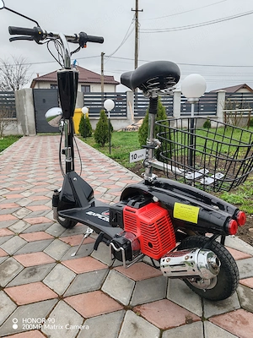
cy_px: 169
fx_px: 263
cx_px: 126
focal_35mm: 27
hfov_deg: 51.4
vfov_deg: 65.3
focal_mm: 6.12
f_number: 1.9
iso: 50
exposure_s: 1/100
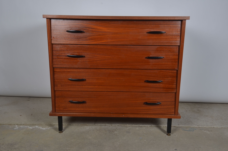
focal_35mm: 36
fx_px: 228
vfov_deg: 36.7
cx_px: 114
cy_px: 76
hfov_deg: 53.2
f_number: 11
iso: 100
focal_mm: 24
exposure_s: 1/125
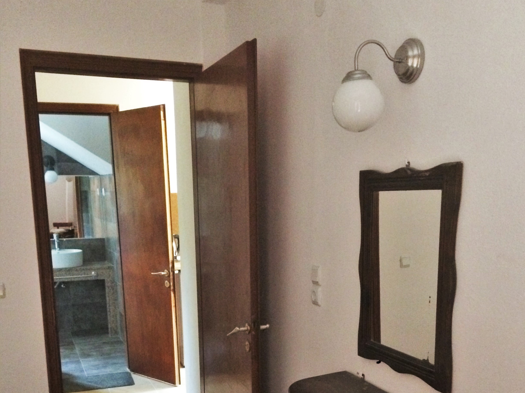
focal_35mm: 39
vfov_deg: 35.2
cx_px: 264
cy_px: 335
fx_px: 591
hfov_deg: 47.9
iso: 640
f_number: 2.2
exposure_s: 1/17
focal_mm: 4.15
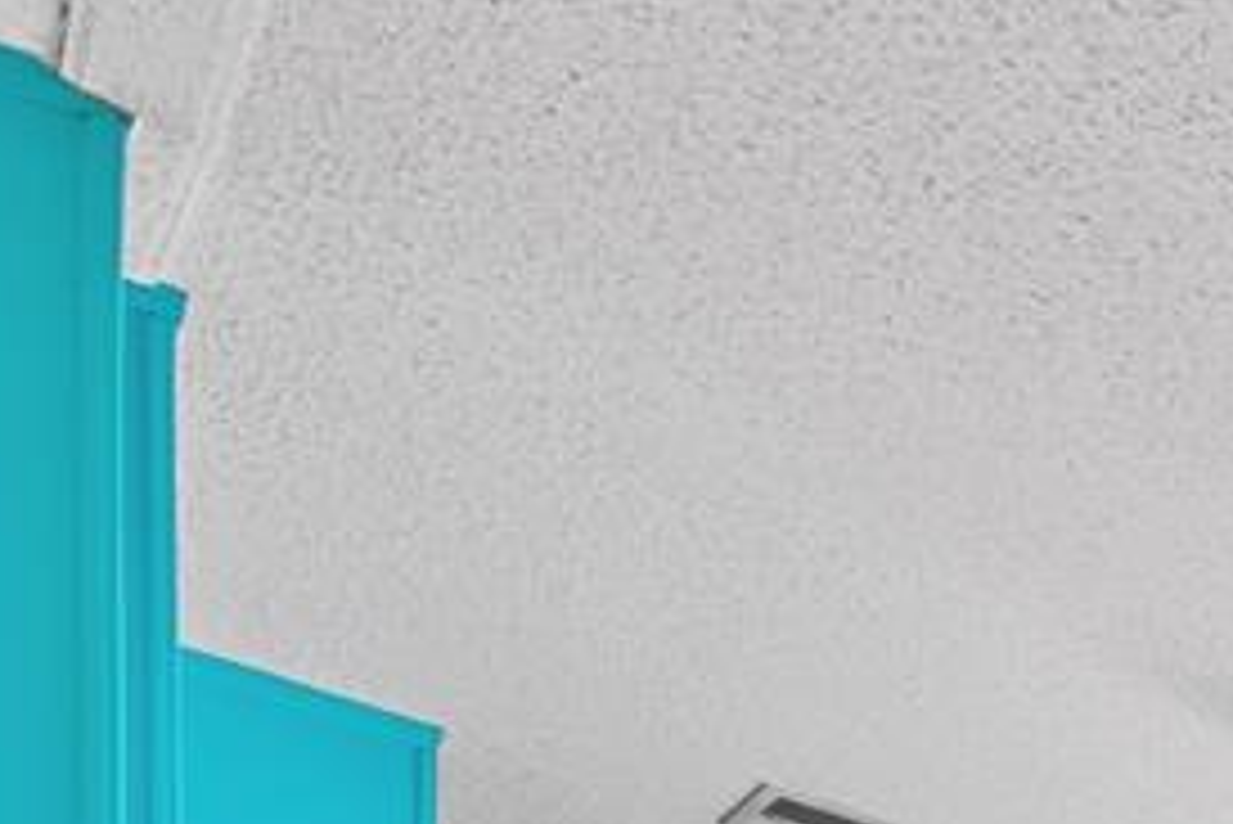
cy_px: 1490
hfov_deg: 21.6
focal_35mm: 56
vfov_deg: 18.7
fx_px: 1919
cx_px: 2254
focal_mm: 10
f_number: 9
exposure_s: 1/5
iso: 250
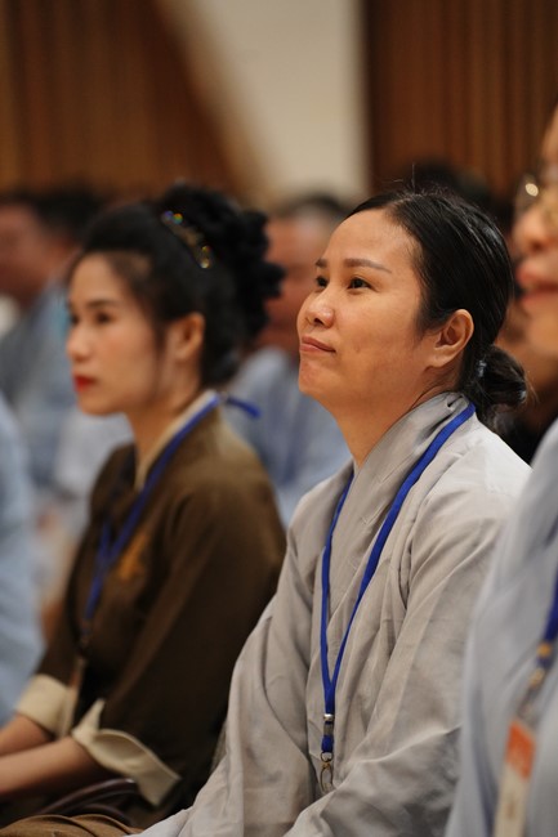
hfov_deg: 9.1
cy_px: 418
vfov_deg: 13.7
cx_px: 279
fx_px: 3489
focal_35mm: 150
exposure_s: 1/400
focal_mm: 150
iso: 5000
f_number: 2.8
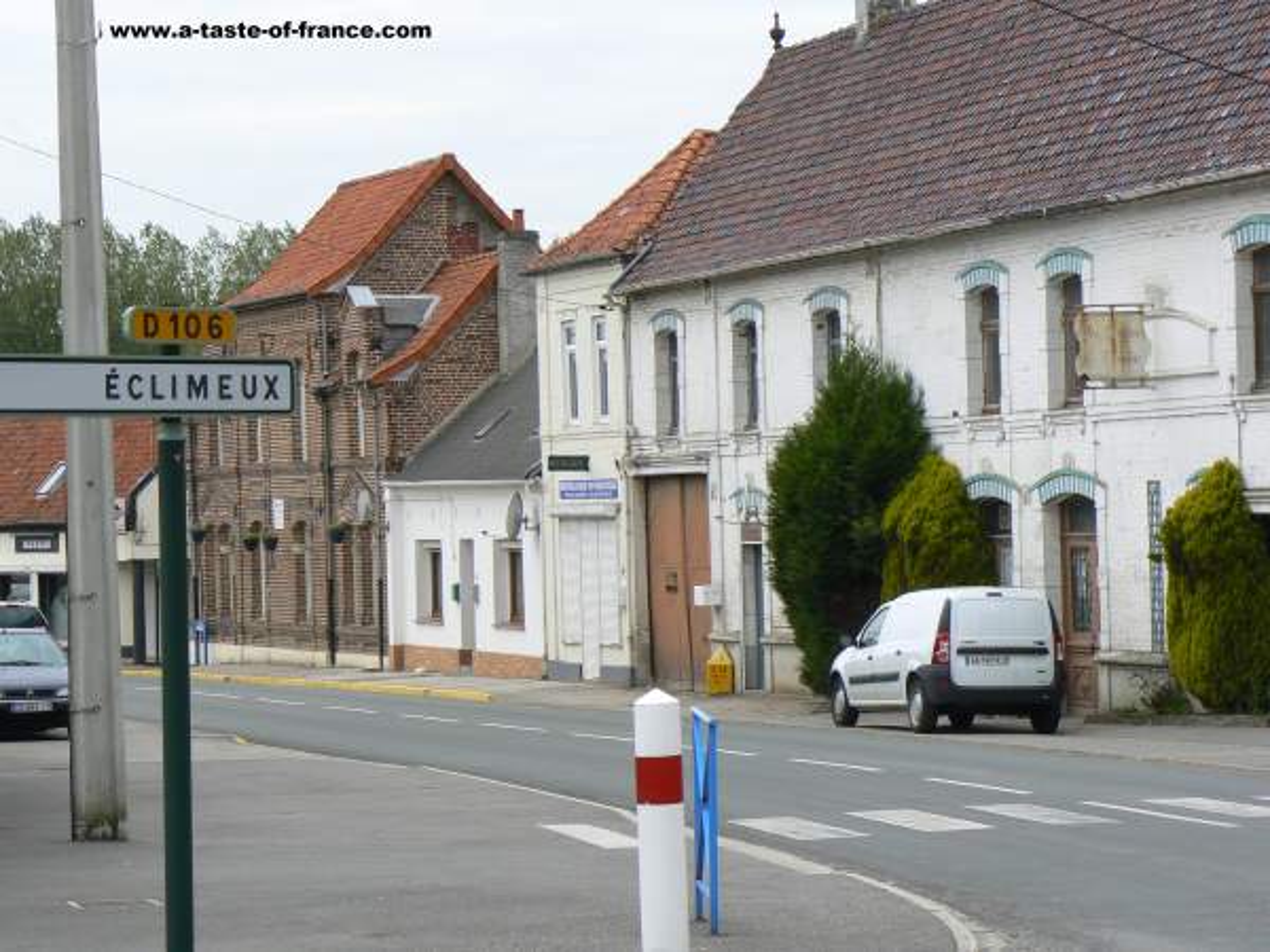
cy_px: 476
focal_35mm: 112
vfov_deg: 13.2
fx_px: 4109
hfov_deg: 17.6
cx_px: 635
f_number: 5.6
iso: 80
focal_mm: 18.6
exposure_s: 1/500
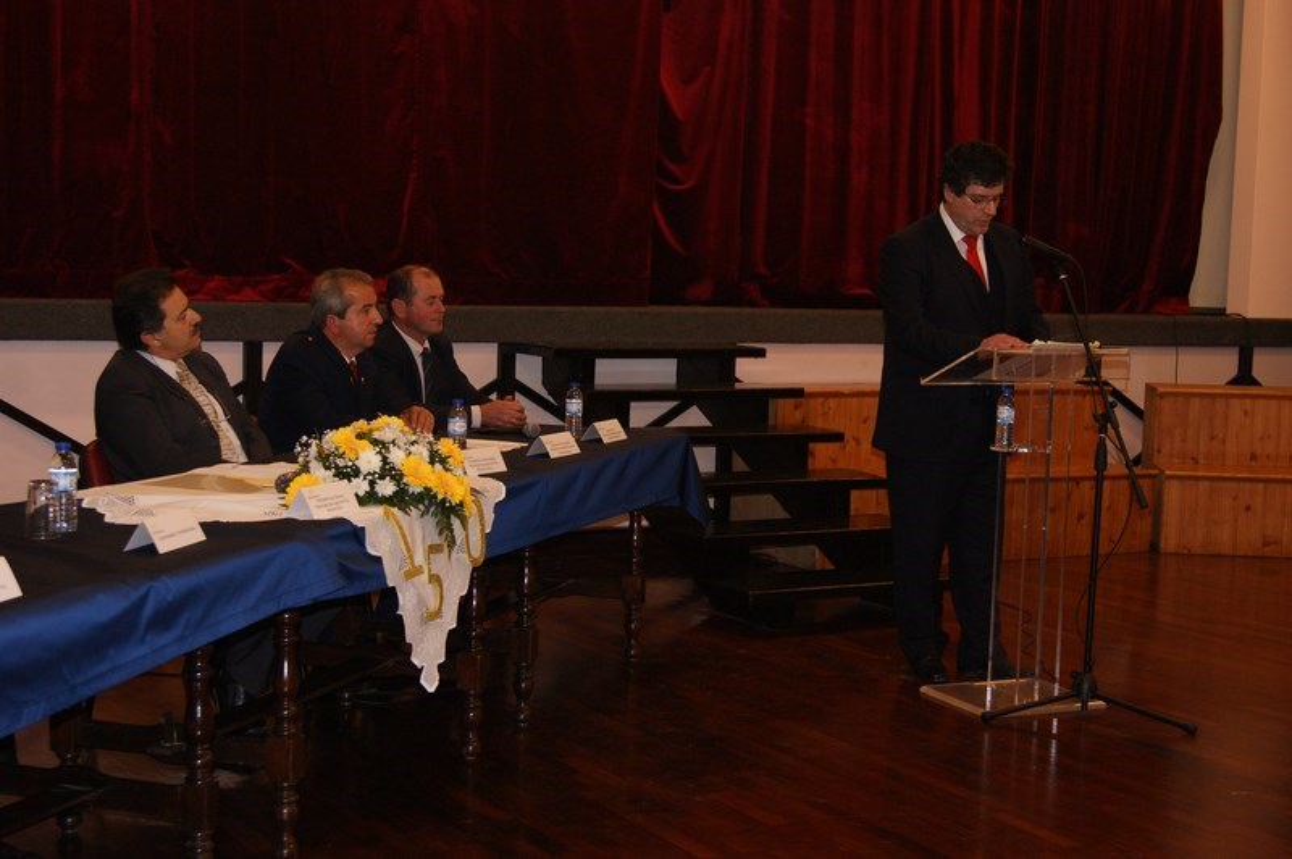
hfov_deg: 37.9
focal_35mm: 52
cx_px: 646
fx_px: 1883
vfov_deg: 25.7
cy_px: 430
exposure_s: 1/60
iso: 400
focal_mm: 35
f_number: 5.6
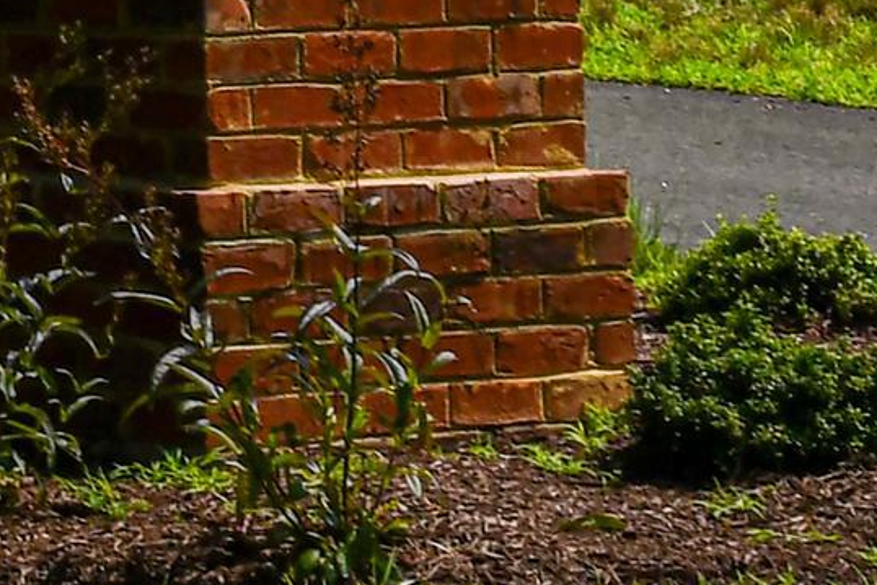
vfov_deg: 9.8
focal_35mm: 137
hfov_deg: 14.2
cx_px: -329
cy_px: -234
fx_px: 3338
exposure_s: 1/250
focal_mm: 24
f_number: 13
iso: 100
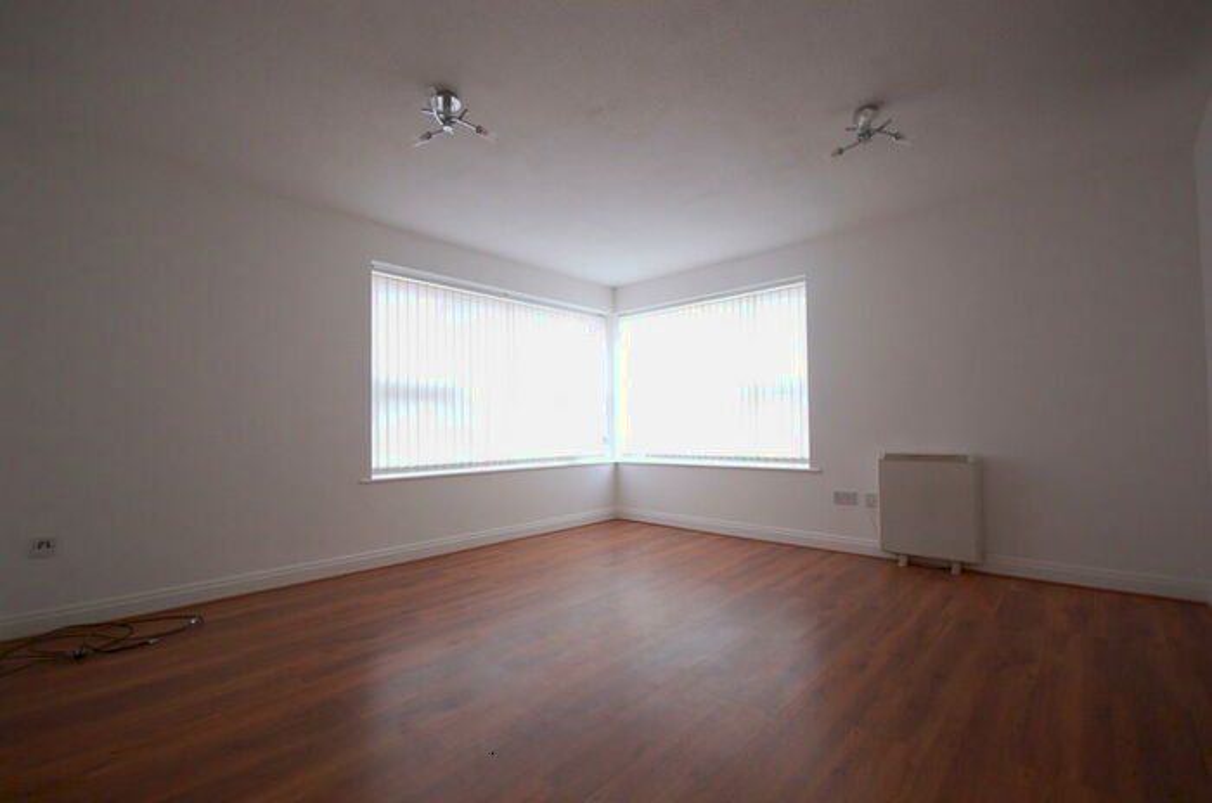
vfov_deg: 77.1
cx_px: 606
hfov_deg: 100.5
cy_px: 402
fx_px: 504
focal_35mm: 15
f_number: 4
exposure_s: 1/60
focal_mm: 10
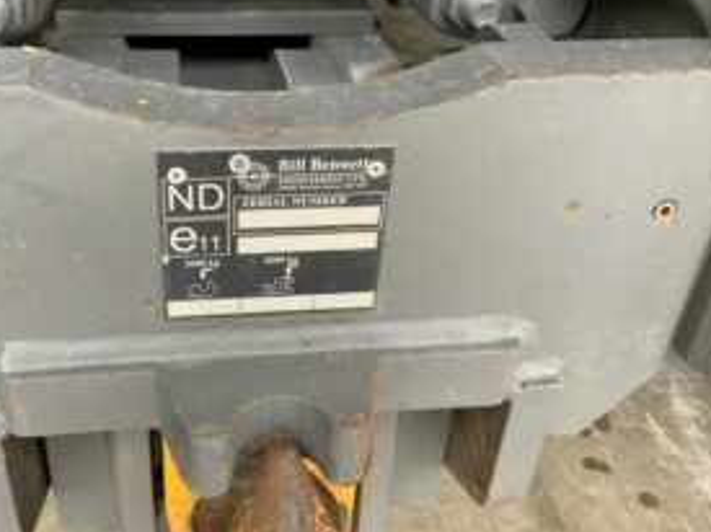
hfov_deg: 48.7
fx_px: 780
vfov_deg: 37.6
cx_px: 284
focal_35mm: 38
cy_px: 225
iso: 64
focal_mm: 3
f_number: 1.8
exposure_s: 1/122
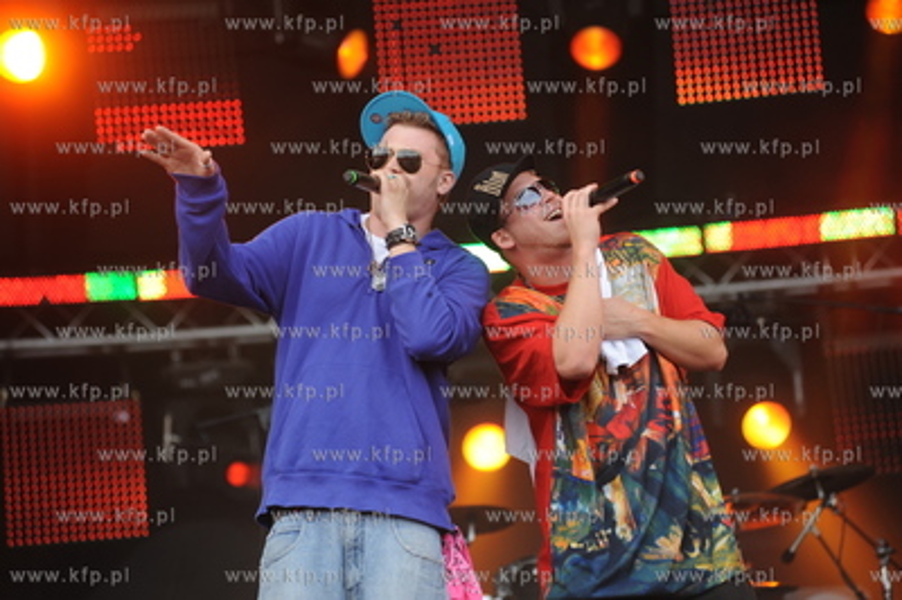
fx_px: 4631
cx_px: 451
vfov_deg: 7.4
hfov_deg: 11.1
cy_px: 300
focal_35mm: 185
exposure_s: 1/500
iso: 400
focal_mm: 185
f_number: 4
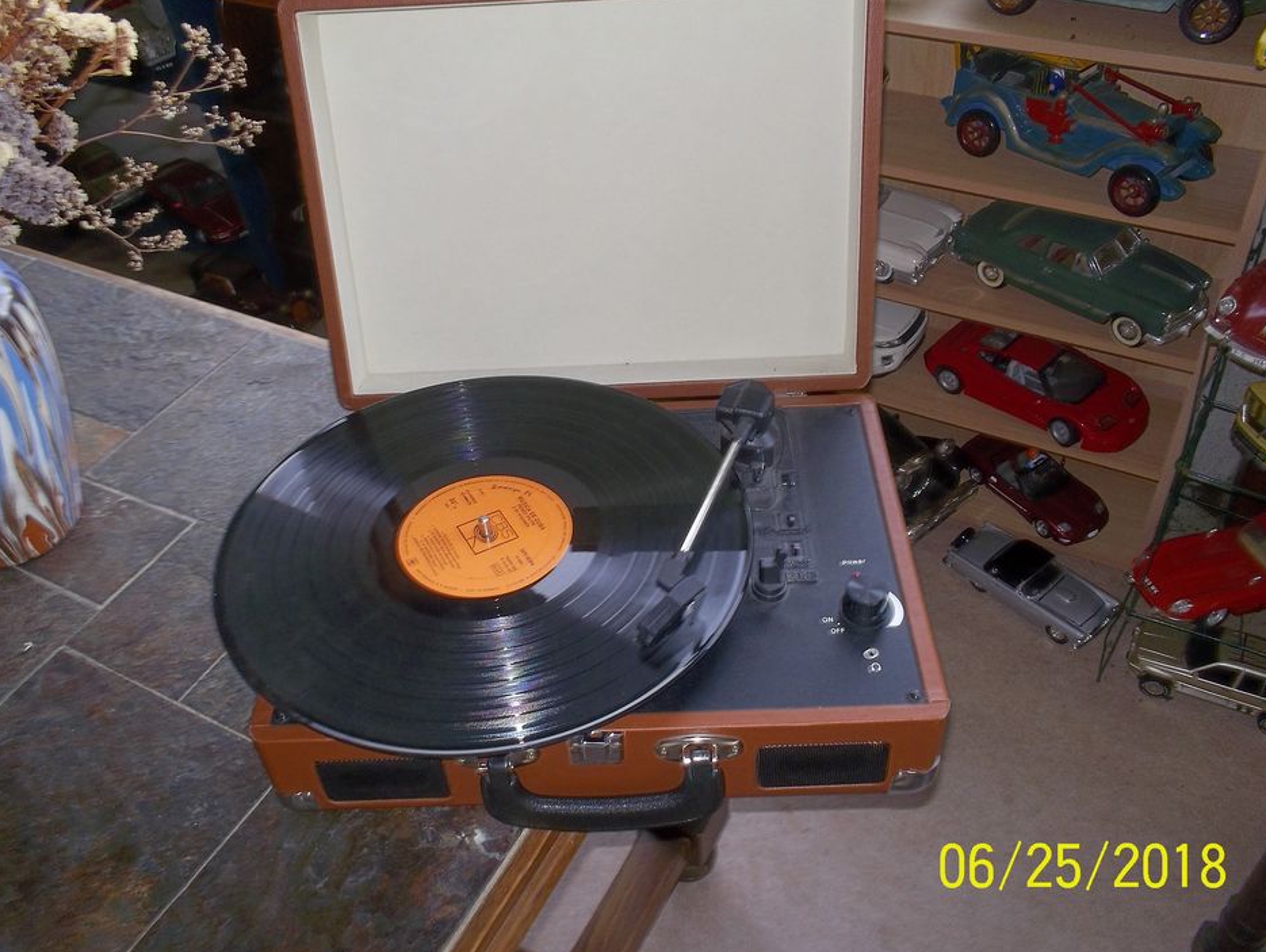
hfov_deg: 58.3
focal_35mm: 31
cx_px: 619
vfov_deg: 45.5
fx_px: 1135
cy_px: 483
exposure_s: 1/30
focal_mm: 4.1
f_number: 3.3
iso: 80
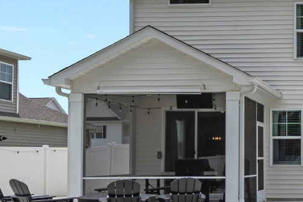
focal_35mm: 64
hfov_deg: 28.0
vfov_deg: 21.1
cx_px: 352
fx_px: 539
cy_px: 53
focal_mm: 20
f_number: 8
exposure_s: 1/250
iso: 250
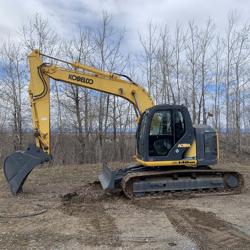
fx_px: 253
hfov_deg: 52.5
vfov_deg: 52.5
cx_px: 136
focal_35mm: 31
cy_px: 126
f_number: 1.8
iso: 25
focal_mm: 4.25
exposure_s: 1/3086
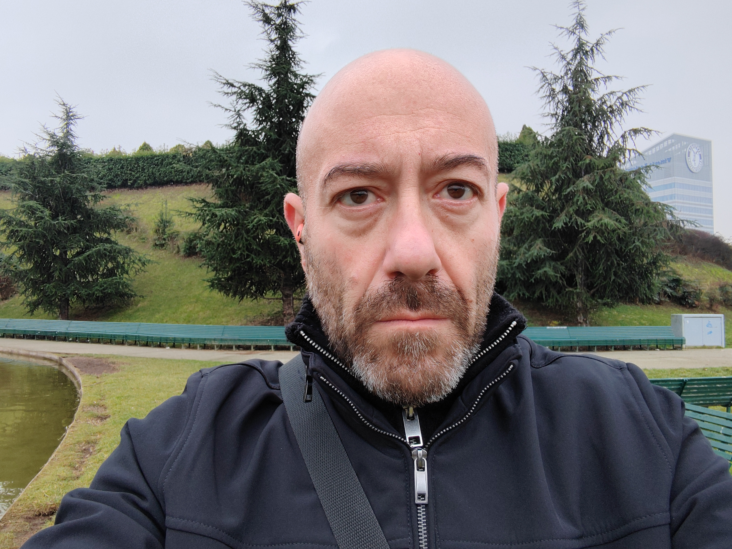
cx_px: 366
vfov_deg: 53.1
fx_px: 550
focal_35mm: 26
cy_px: 274
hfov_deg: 67.3
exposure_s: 1/100
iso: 91
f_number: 2.4
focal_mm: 2.66
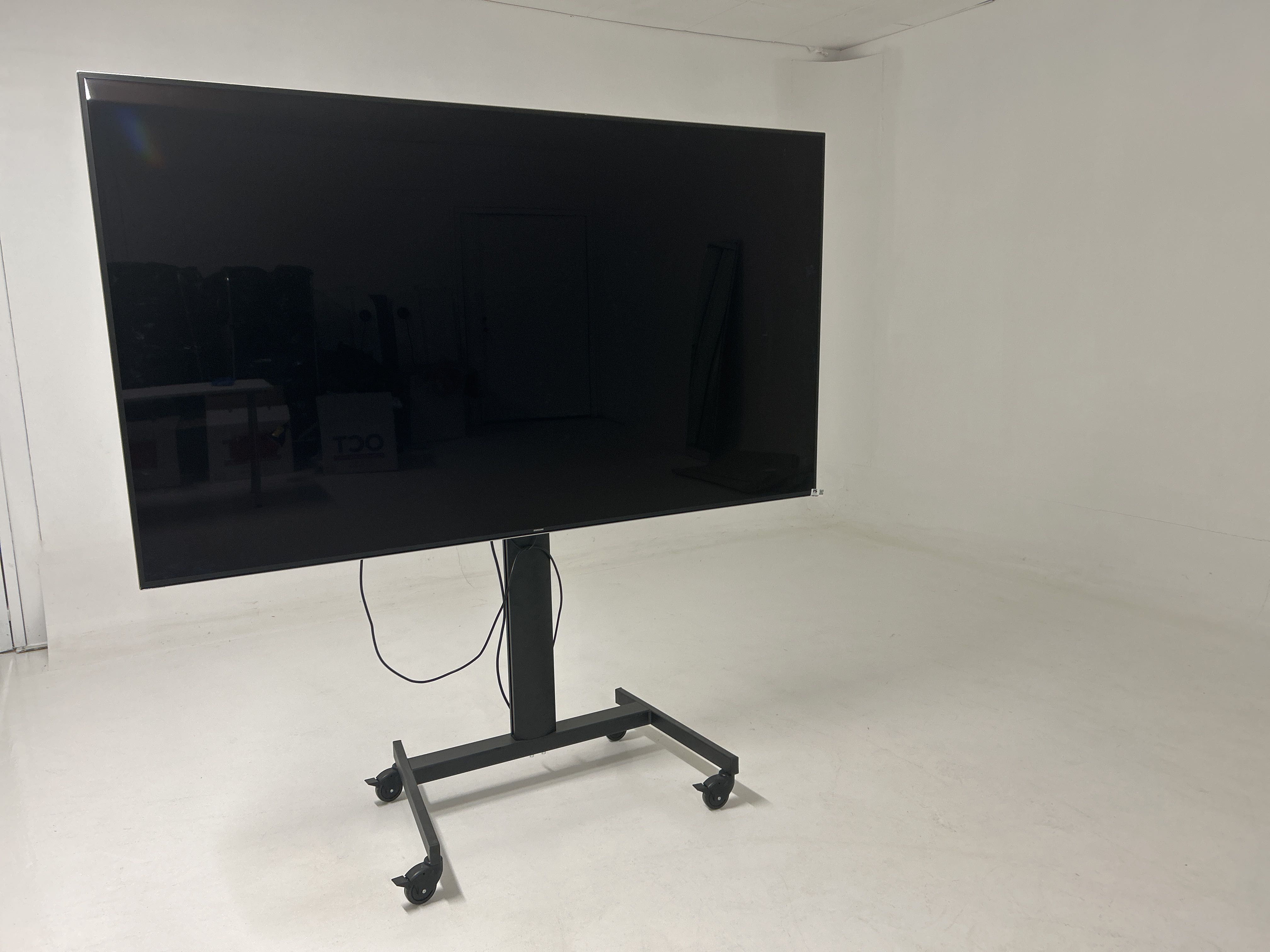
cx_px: 635
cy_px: 476
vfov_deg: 53.1
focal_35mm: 26
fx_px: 954
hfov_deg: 67.3
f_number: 1.5
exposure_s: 1/50
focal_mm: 5.7
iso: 80
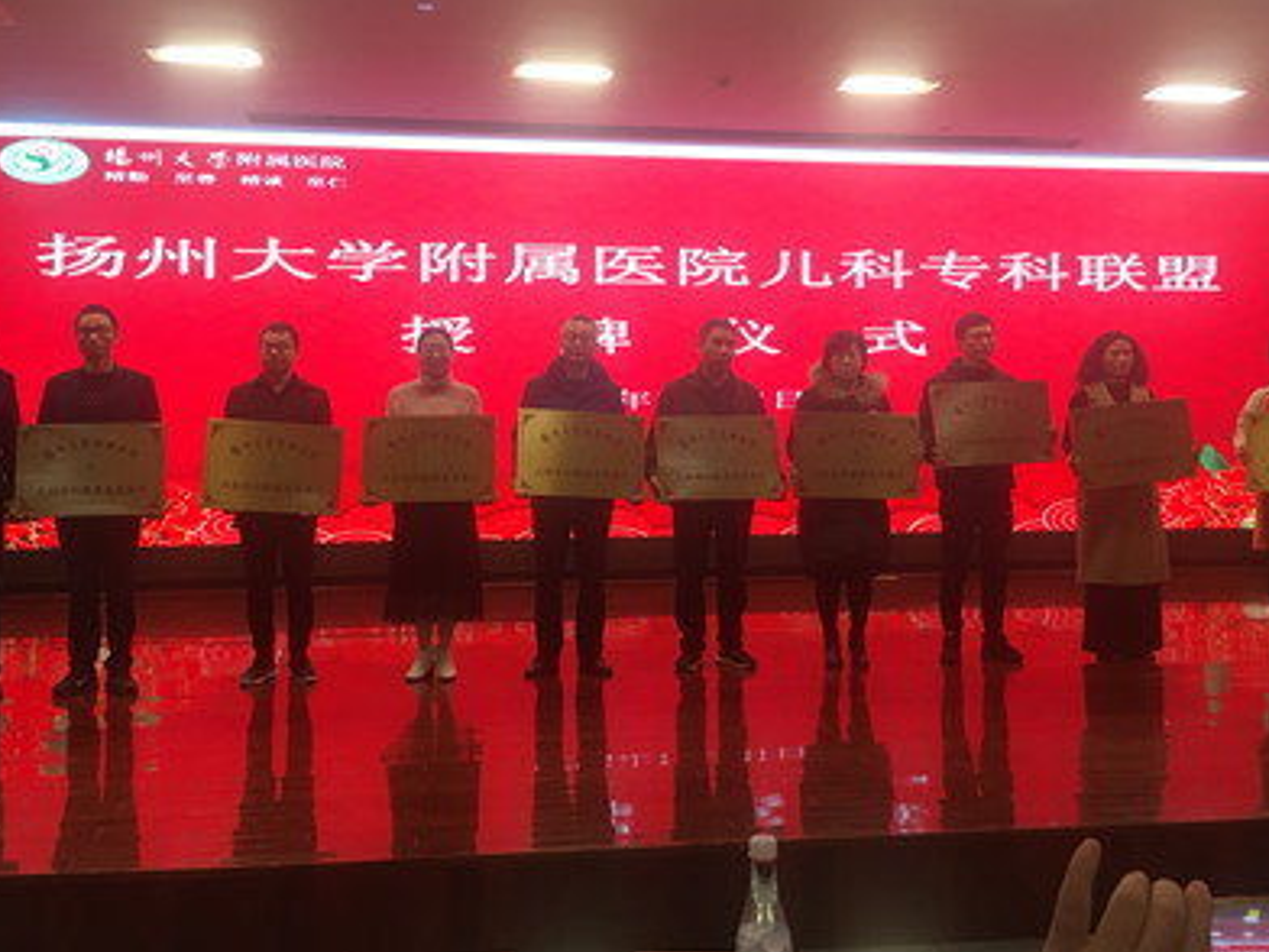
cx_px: 680
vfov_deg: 38.6
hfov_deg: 50.1
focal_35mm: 37
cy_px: 419
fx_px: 1356
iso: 40
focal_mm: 4.15
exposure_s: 1/33
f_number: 2.2
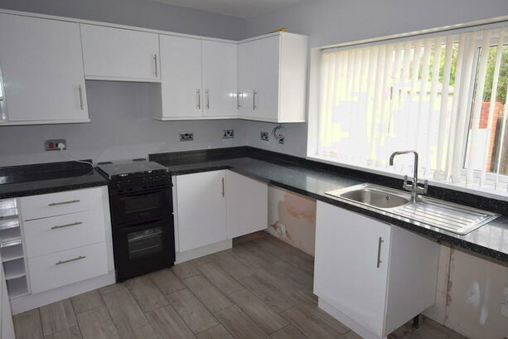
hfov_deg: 73.6
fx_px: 339
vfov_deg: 53.1
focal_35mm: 24
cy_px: 163
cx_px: 277
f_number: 5.6
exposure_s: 1/125
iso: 250
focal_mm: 14
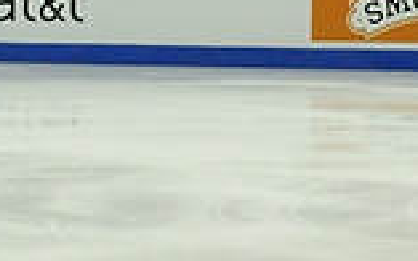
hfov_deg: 9.3
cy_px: 204
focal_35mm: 226
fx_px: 2569
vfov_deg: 5.8
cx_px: 178
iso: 3200
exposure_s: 1/1250
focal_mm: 29
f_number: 5.6
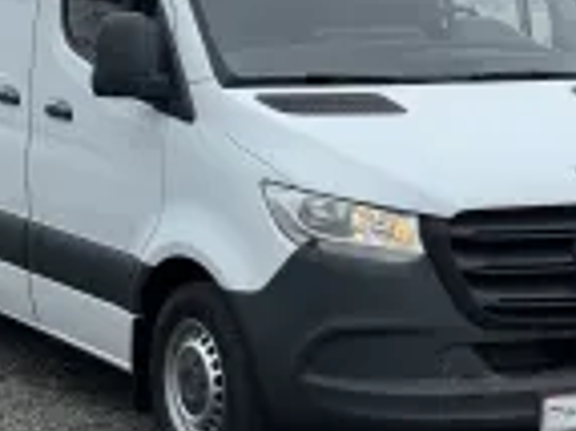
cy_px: 129
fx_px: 2012
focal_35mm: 121
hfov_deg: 16.3
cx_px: 274
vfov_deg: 12.2
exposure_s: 1/1238
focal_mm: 6.76
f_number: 1.78
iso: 64
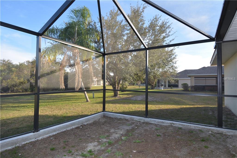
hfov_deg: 85.4
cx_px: 118
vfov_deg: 63.2
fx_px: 128
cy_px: 79
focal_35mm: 20
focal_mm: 13
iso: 100
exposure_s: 1/125
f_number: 5.6
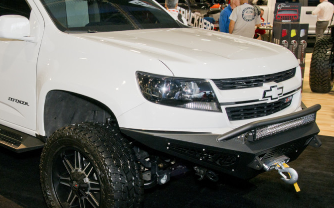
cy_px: 111
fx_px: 482
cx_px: 86
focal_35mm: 53
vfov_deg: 24.4
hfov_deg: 37.3
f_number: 7.1
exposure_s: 1/60
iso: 800
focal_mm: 34
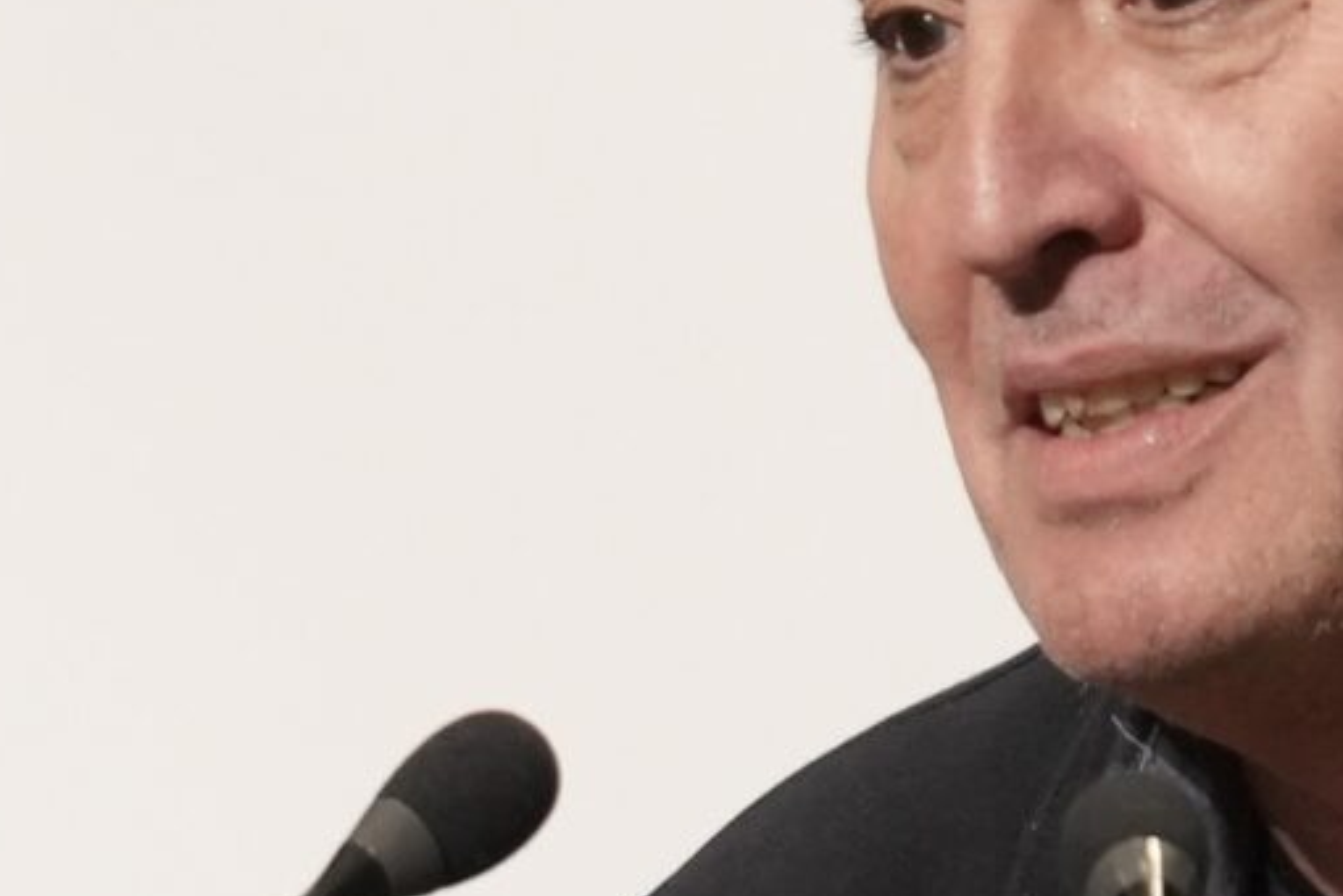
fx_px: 19658
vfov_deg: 2.6
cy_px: 1117
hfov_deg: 3.9
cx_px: 469
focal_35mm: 527
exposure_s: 1/250
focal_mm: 70
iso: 1600
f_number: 2.8
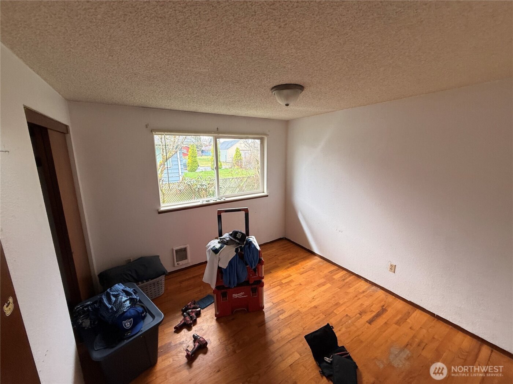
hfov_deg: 102.1
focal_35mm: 14
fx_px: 207
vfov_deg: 85.7
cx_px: 256
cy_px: 192
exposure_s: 1/120
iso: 80
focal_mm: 2.22
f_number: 2.2
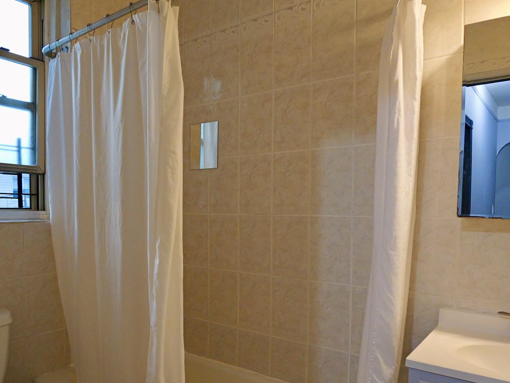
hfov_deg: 65.0
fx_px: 398
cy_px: 234
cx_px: 219
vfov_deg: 50.9
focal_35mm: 27
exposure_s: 1/125
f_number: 3.2
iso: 1250
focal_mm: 9
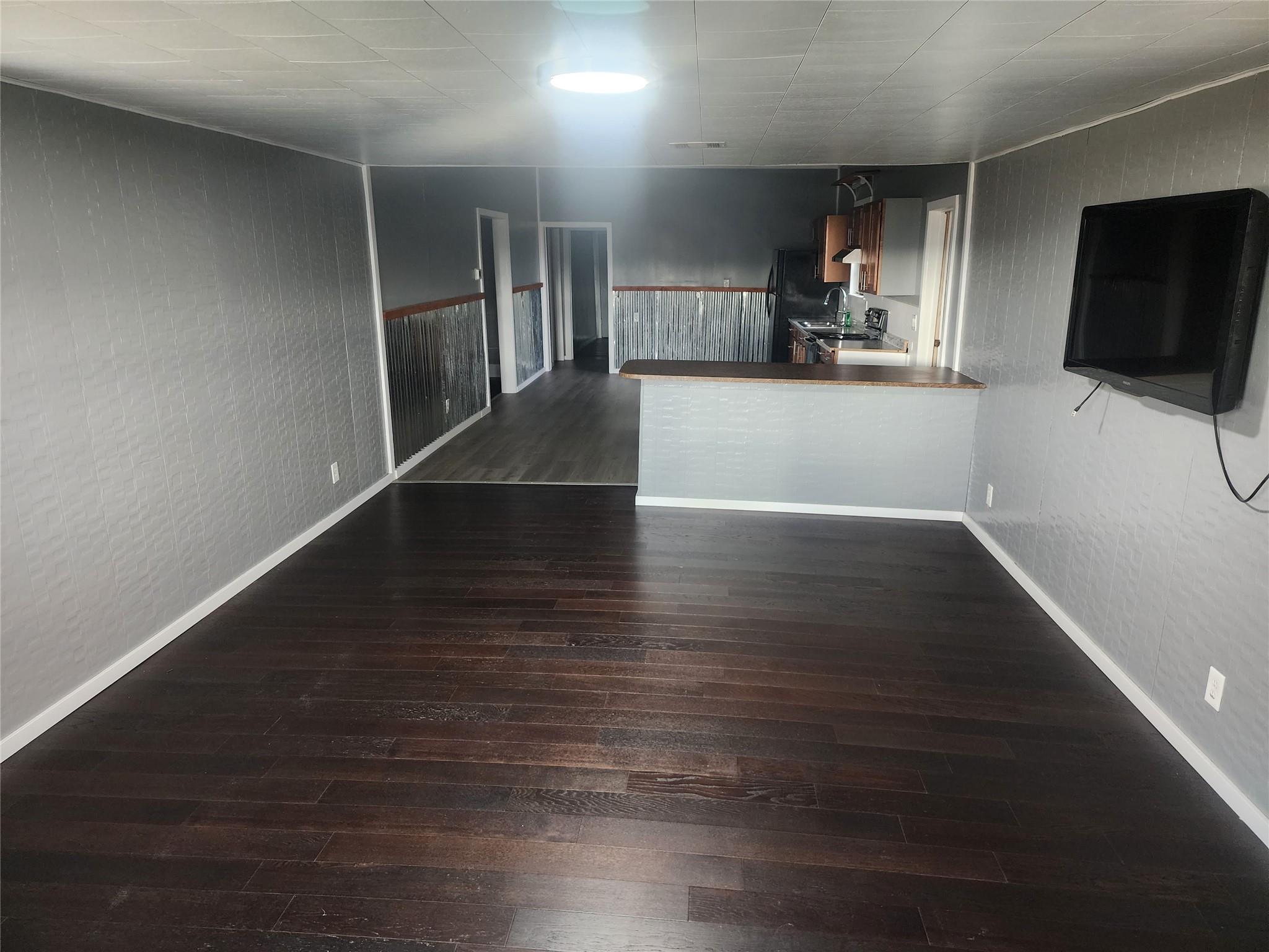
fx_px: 843
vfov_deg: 58.9
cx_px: 634
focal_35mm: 23
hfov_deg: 73.9
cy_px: 476
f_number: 1.8
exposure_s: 1/40
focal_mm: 6.4
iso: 500
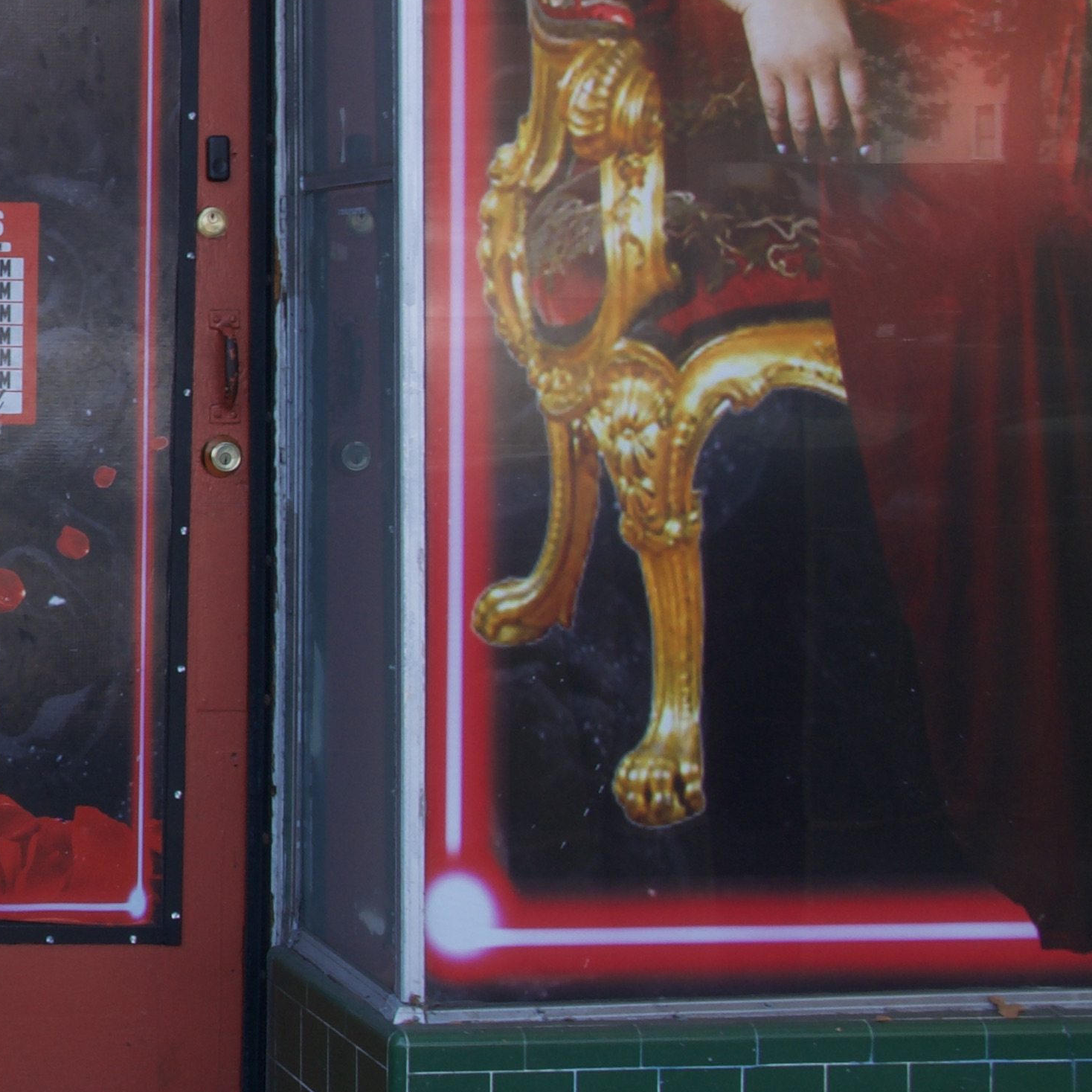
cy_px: 321
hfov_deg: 18.3
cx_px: -586
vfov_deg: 20.8
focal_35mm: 83
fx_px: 2962
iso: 100
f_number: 14
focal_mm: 15
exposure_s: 1/10
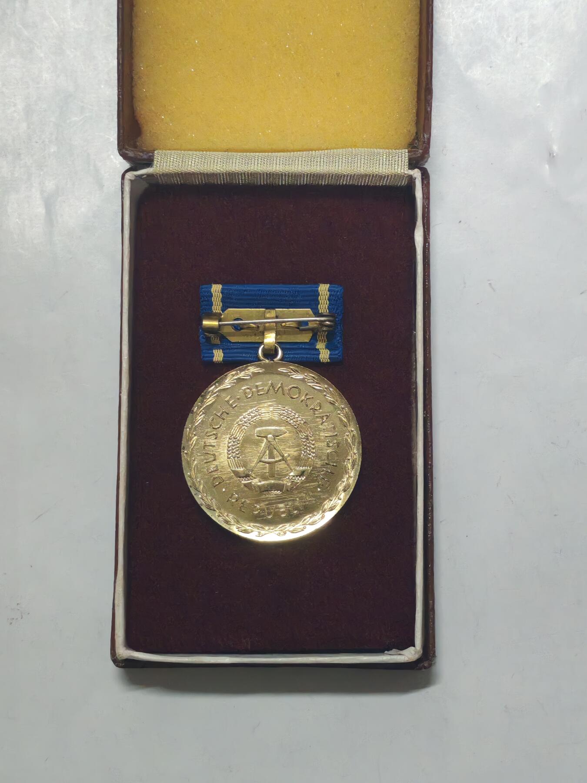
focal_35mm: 68
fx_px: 1537
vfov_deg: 28.6
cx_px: 294
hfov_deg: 21.6
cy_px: 392
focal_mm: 5.52
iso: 800
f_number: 1.95
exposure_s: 1/33
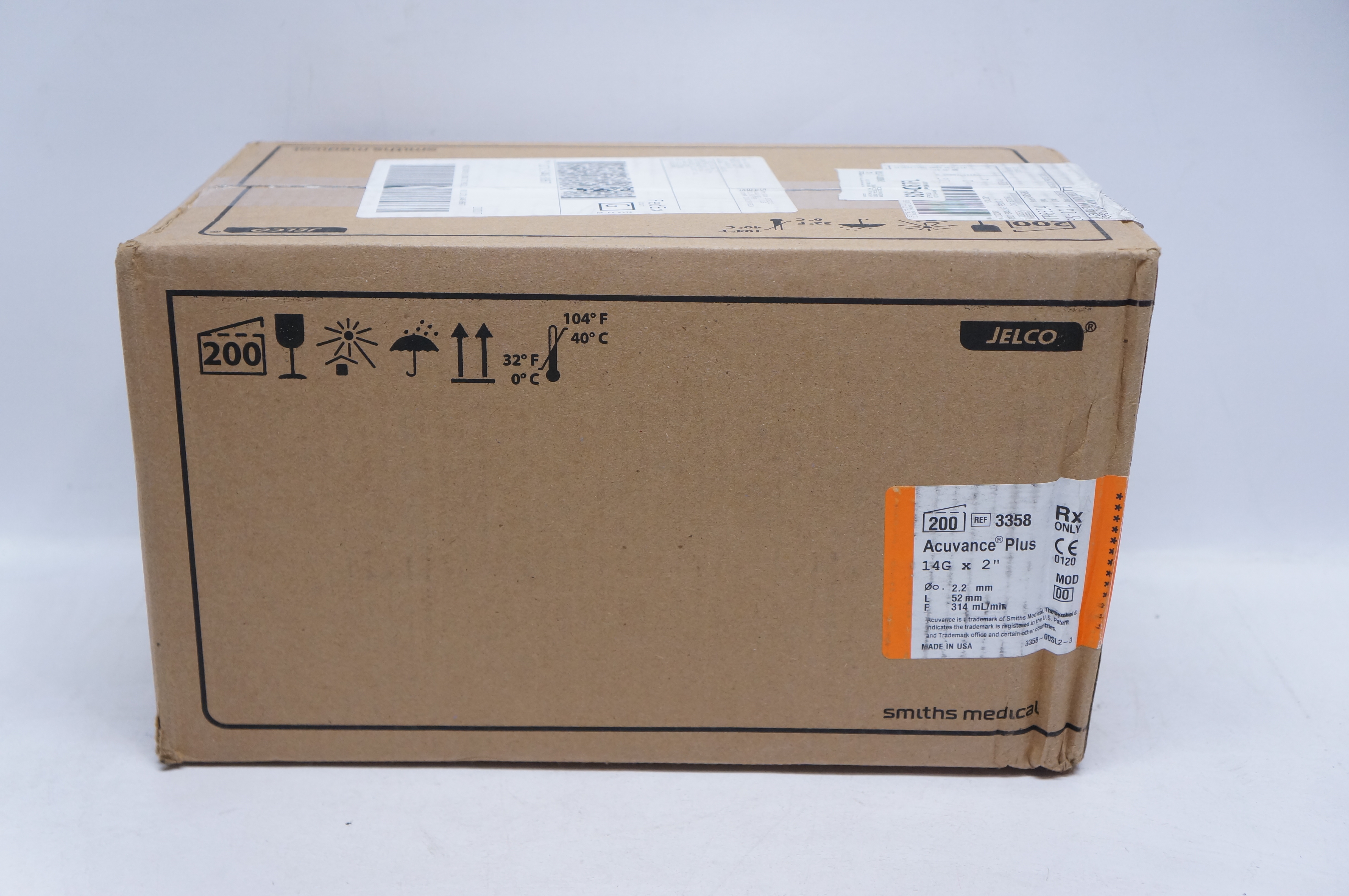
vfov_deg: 28.9
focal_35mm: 46
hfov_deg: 42.4
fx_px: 1741
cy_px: 448
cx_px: 674
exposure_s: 1/125
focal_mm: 31
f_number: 4.5
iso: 800
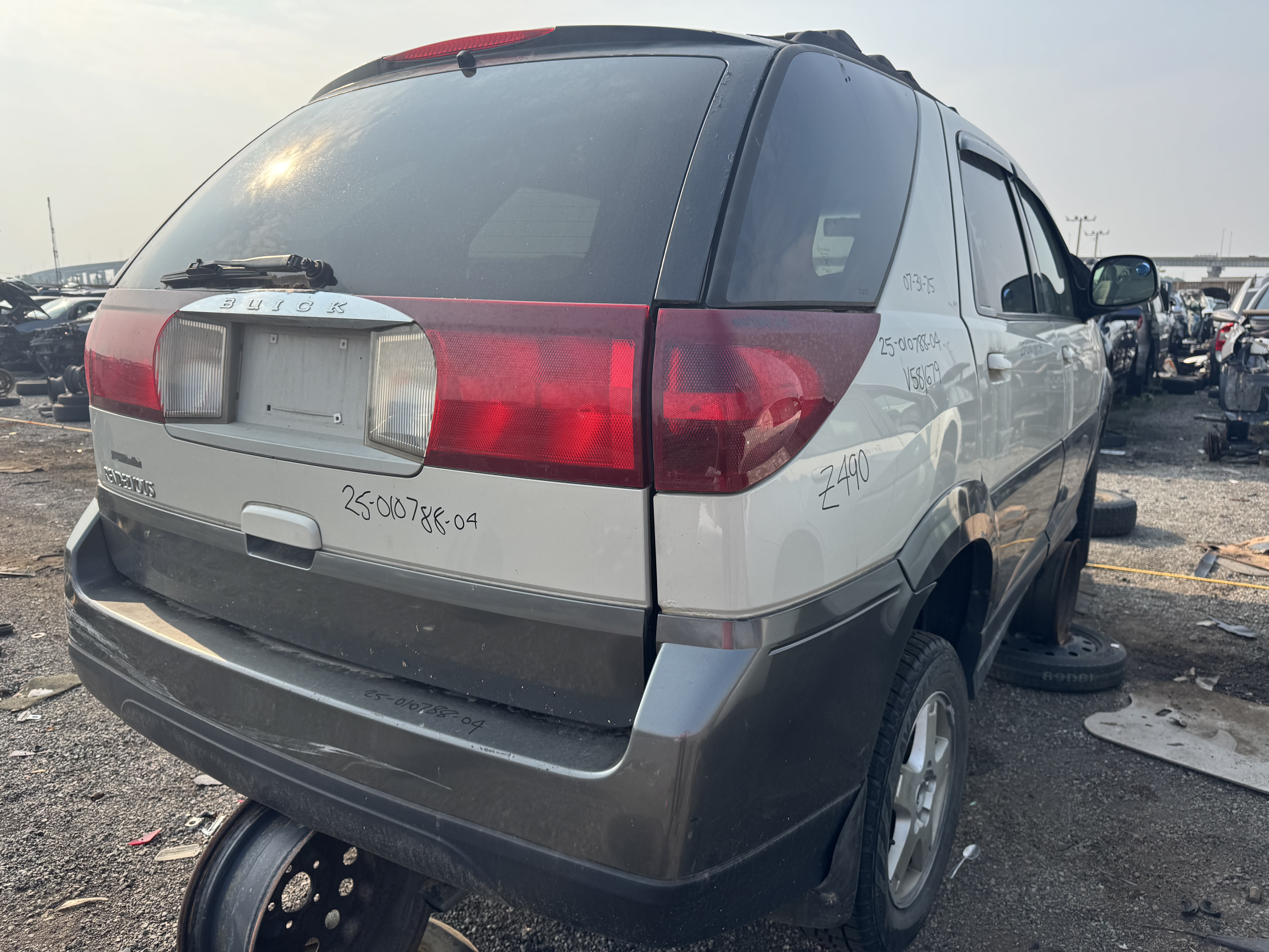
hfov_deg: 71.6
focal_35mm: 24
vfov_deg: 56.8
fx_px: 880
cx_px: 634
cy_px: 476
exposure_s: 1/2252
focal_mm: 6.76
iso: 80
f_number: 1.78
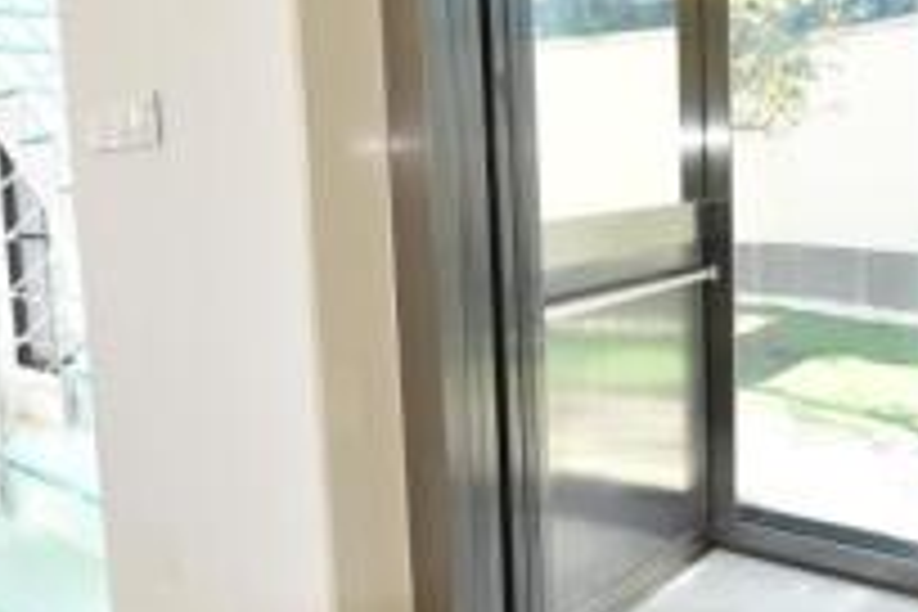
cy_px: 263
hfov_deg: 54.3
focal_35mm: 35
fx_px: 892
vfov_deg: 37.8
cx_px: 396
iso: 200
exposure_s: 1/160
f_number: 3.5
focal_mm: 10
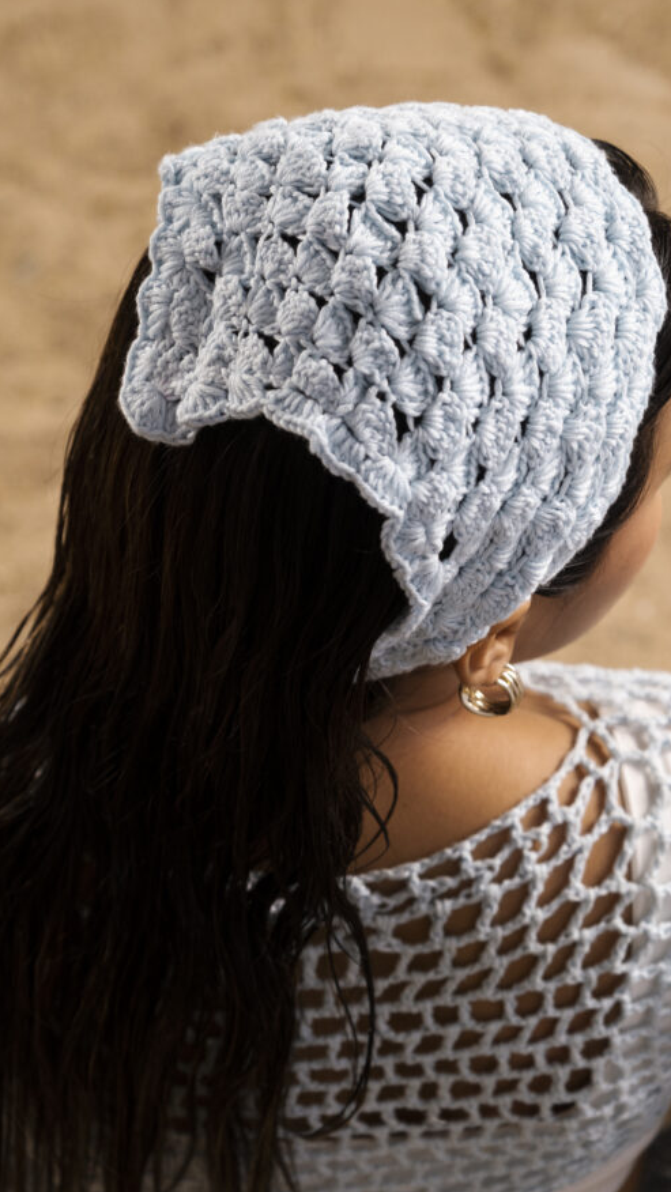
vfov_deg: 25.0
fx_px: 2688
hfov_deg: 14.2
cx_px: 340
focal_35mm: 85
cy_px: 608
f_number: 4
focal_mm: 52.4
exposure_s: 1/100
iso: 320
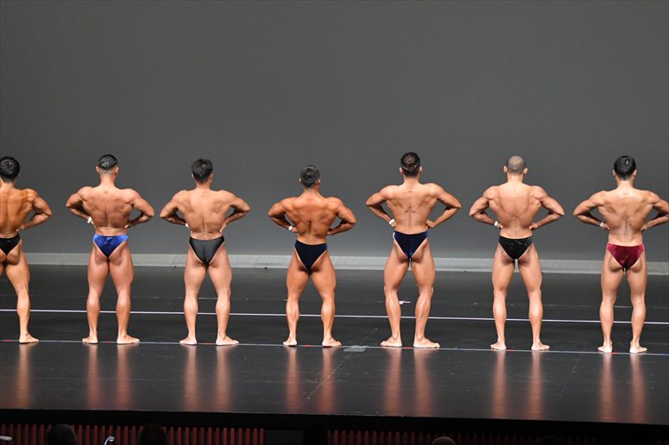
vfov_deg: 7.9
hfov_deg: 11.8
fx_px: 3232
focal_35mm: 174
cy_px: 222
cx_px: 334
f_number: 5.6
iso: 5000
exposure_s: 1/400
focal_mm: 116
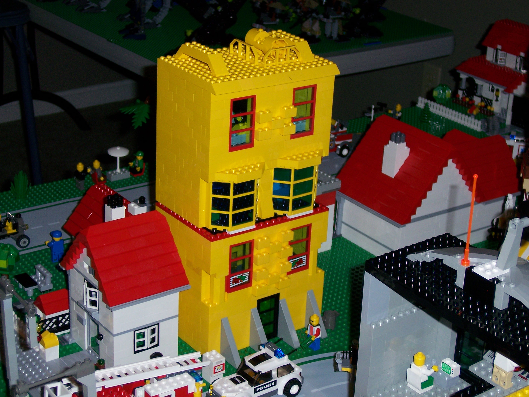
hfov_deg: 27.8
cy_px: 198
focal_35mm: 70
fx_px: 1070
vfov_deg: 21.0
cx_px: 264
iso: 100
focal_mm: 11.6
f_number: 3.8
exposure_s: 1/100
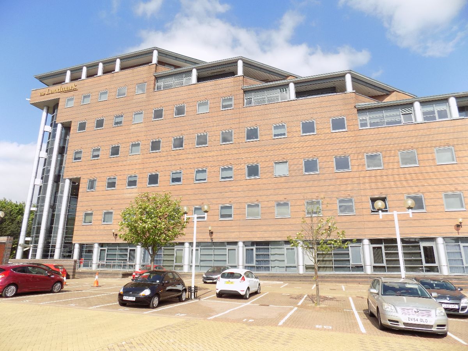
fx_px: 311
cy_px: 176
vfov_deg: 58.9
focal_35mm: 23
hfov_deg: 73.9
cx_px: 234
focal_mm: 4
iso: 80
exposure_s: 1/640
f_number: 3.1
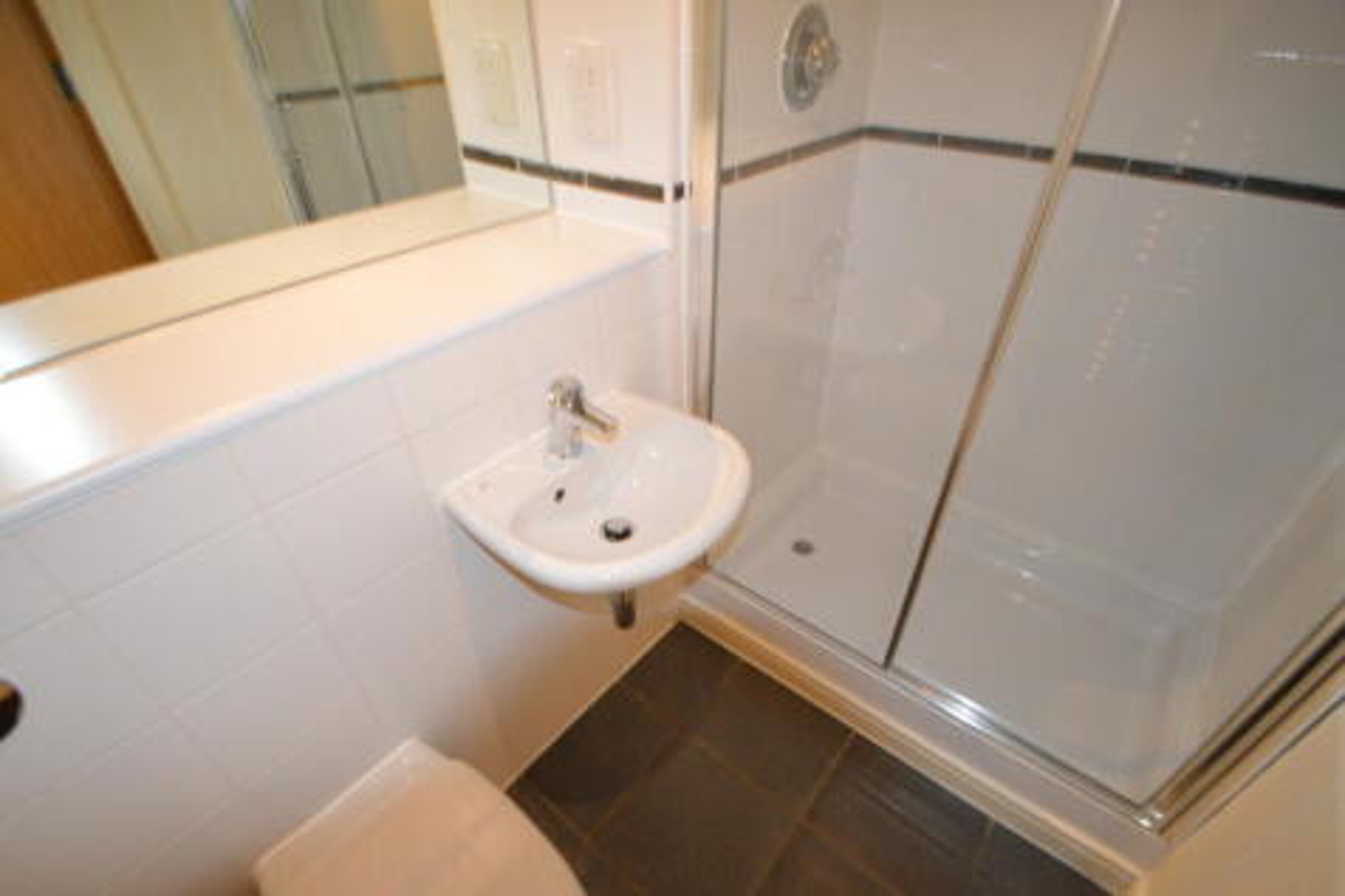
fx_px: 560
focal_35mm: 15
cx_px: 672
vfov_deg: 77.3
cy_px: 448
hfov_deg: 100.4
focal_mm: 10
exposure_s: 1/60
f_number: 3.5
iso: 1600
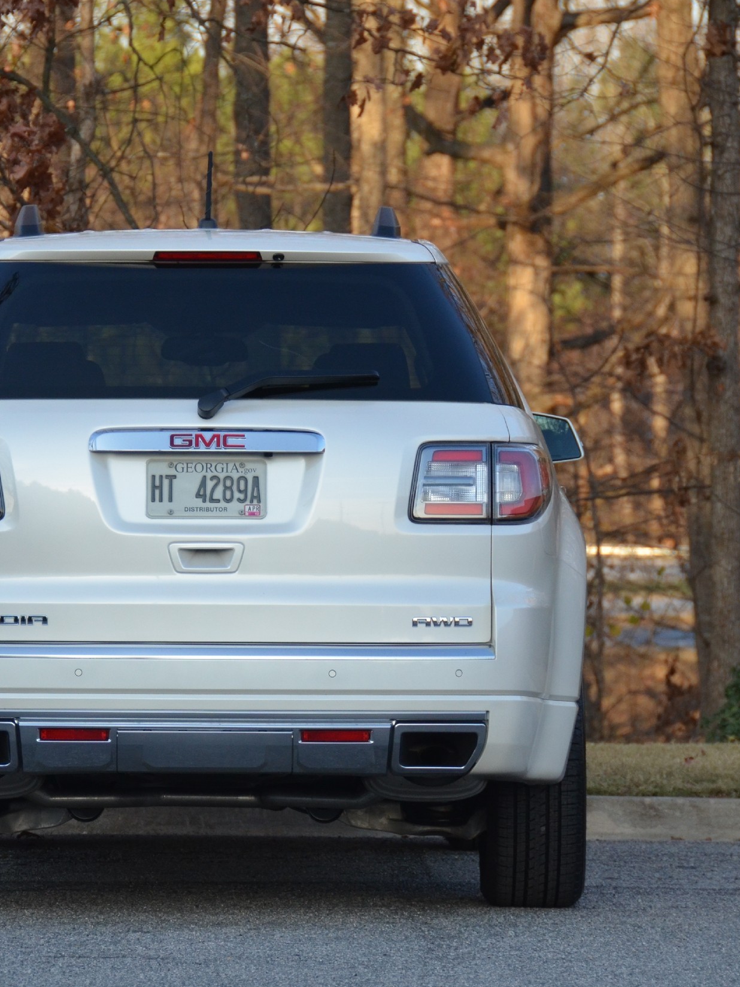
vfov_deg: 7.6
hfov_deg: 5.7
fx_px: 7468
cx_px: 202
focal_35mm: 262
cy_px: 494
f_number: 5.3
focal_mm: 120
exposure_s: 1/800
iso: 800
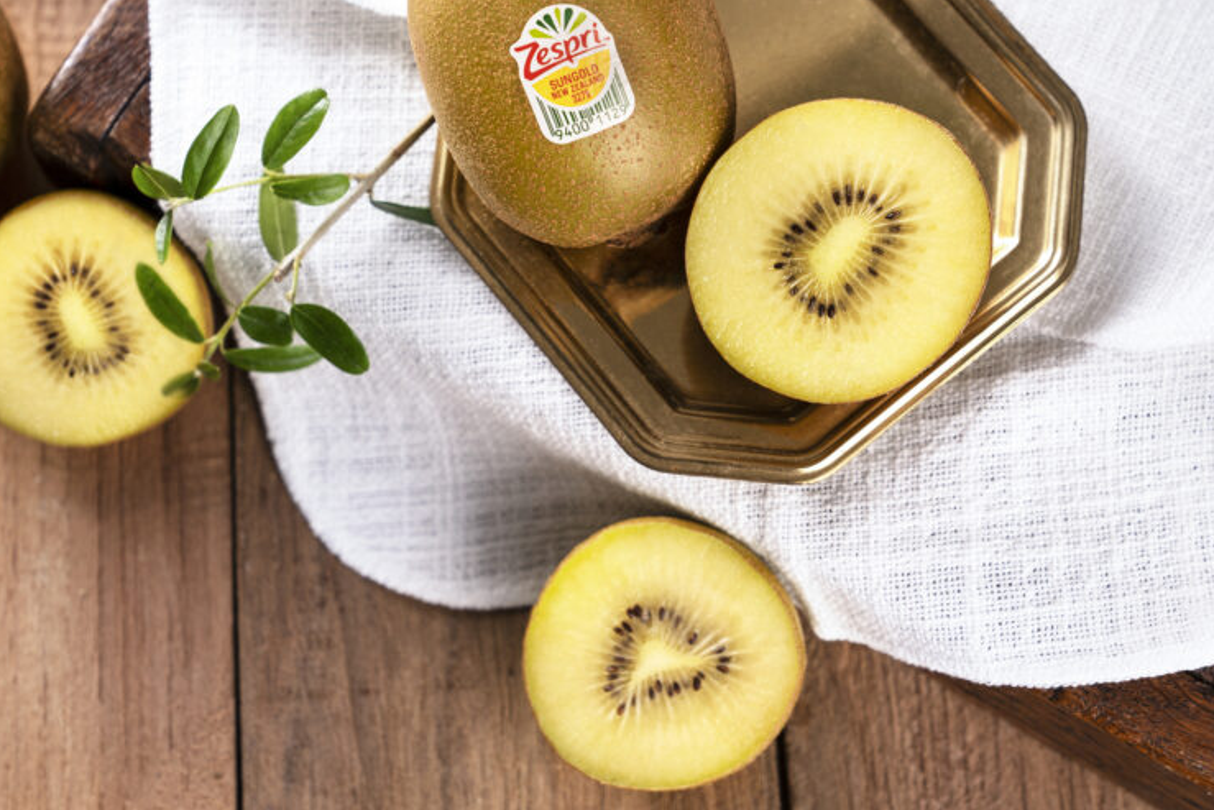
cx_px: 651
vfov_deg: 14.1
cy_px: 269
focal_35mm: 97
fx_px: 3271
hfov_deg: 21.0
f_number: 5.6
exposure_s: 1/125
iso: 100
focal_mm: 70
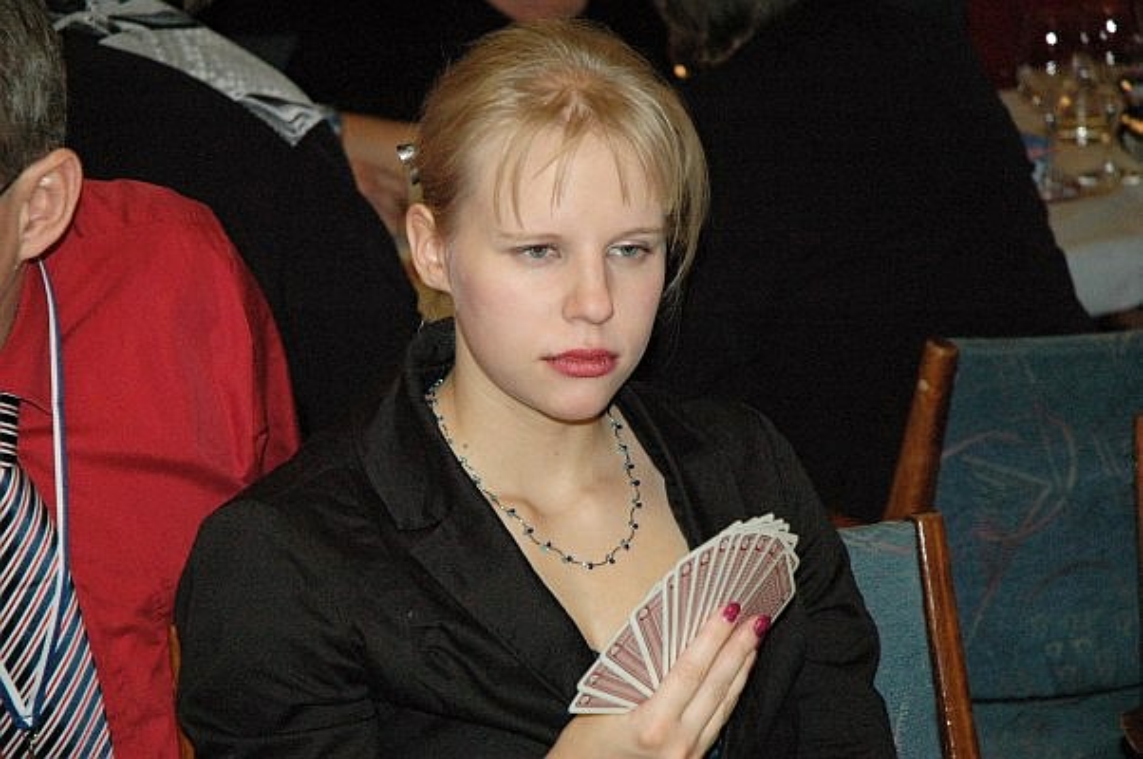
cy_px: 380
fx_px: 3330
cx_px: 572
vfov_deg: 13.0
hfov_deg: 19.5
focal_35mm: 105
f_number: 5
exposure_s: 1/60
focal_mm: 70
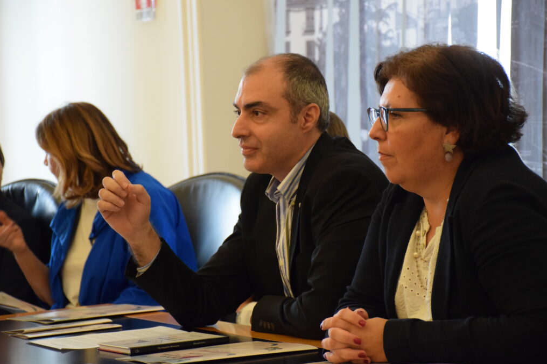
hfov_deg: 16.0
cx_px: 272
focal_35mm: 129
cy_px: 183
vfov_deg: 10.7
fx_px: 1952
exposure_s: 1/125
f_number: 5.3
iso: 3200
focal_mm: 85
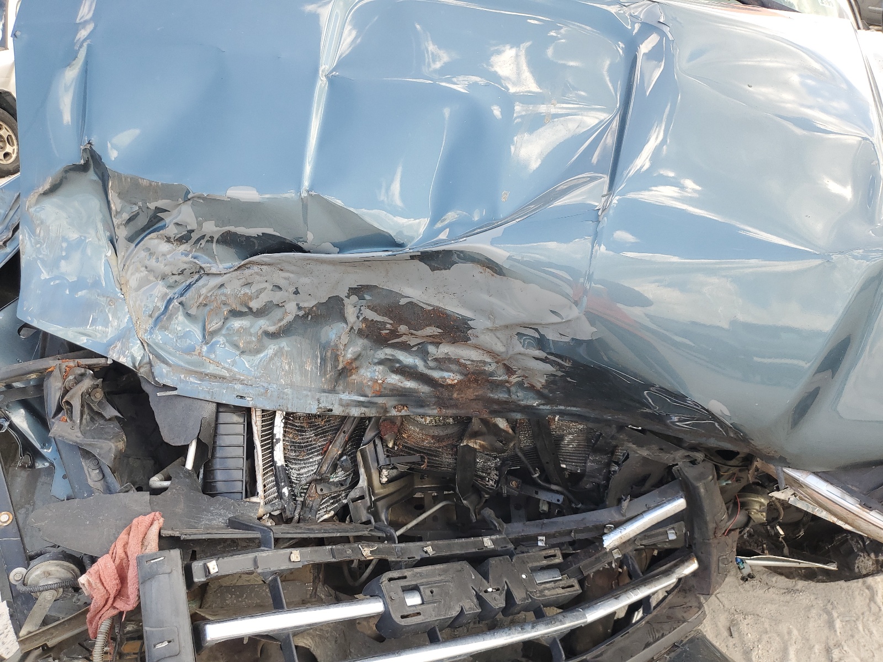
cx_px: 442
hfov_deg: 67.3
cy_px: 331
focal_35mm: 26
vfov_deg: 53.1
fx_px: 663
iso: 50
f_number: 1.5
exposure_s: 1/417
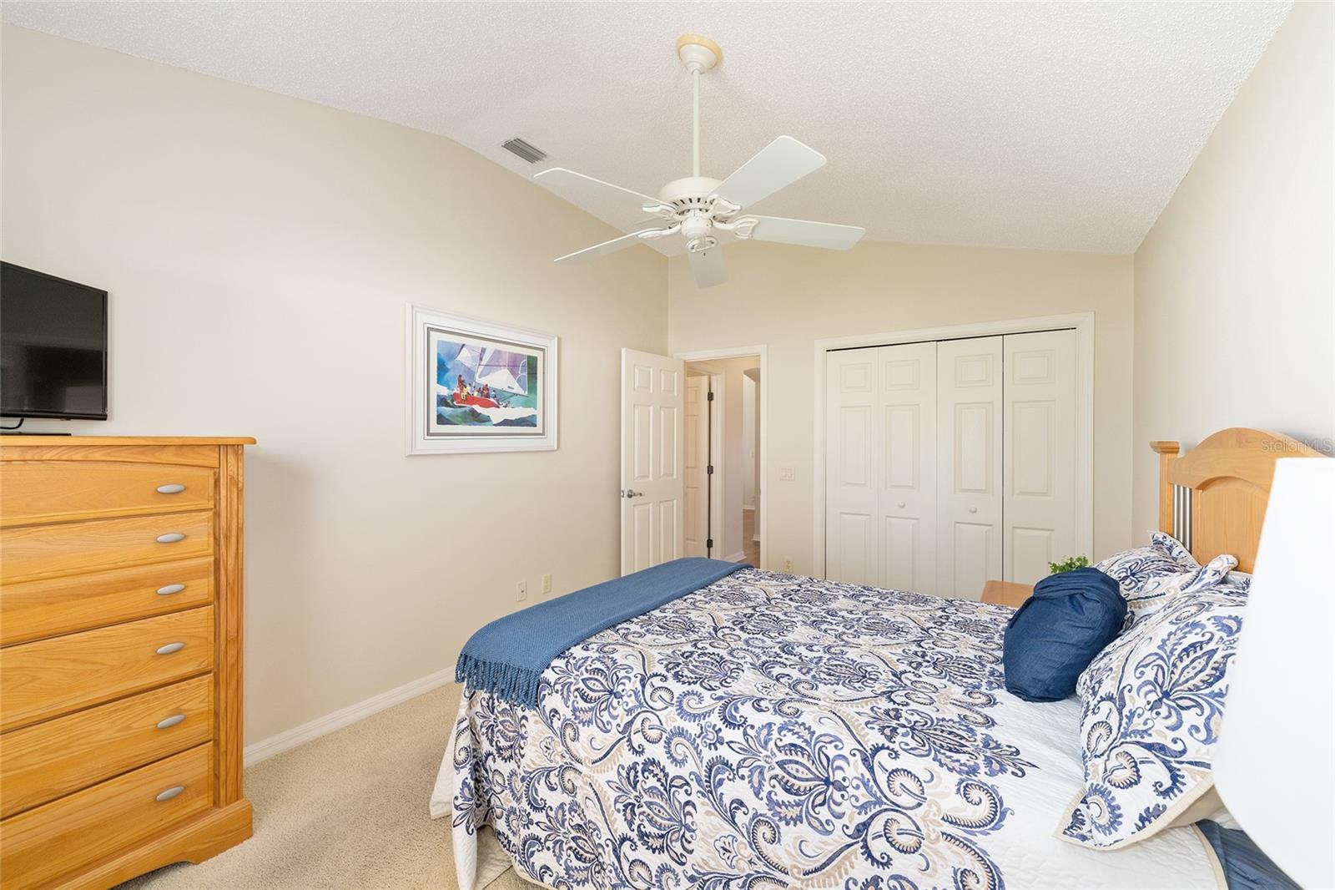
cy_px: 445
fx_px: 519
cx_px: 668
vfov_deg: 81.2
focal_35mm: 14
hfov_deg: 104.3
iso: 500
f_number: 8
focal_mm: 14
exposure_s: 1/20
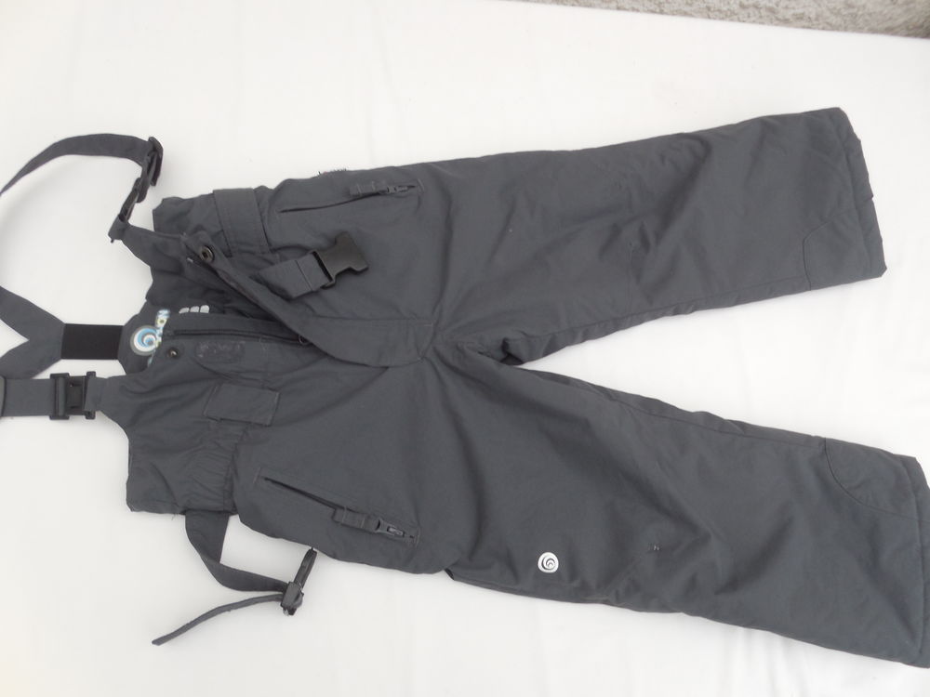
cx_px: 465
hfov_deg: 67.3
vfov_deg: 53.1
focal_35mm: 26
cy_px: 348
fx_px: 699
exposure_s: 1/30
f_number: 3.5
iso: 180
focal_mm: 4.6
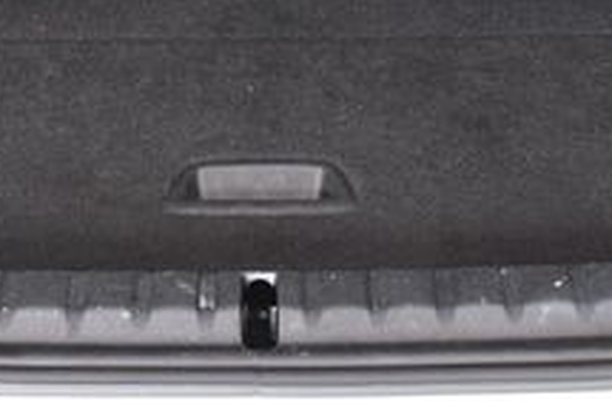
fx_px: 2021
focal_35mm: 119
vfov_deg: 11.1
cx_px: 253
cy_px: -176
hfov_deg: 17.2
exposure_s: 1/200
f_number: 7.1
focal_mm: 27
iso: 2500
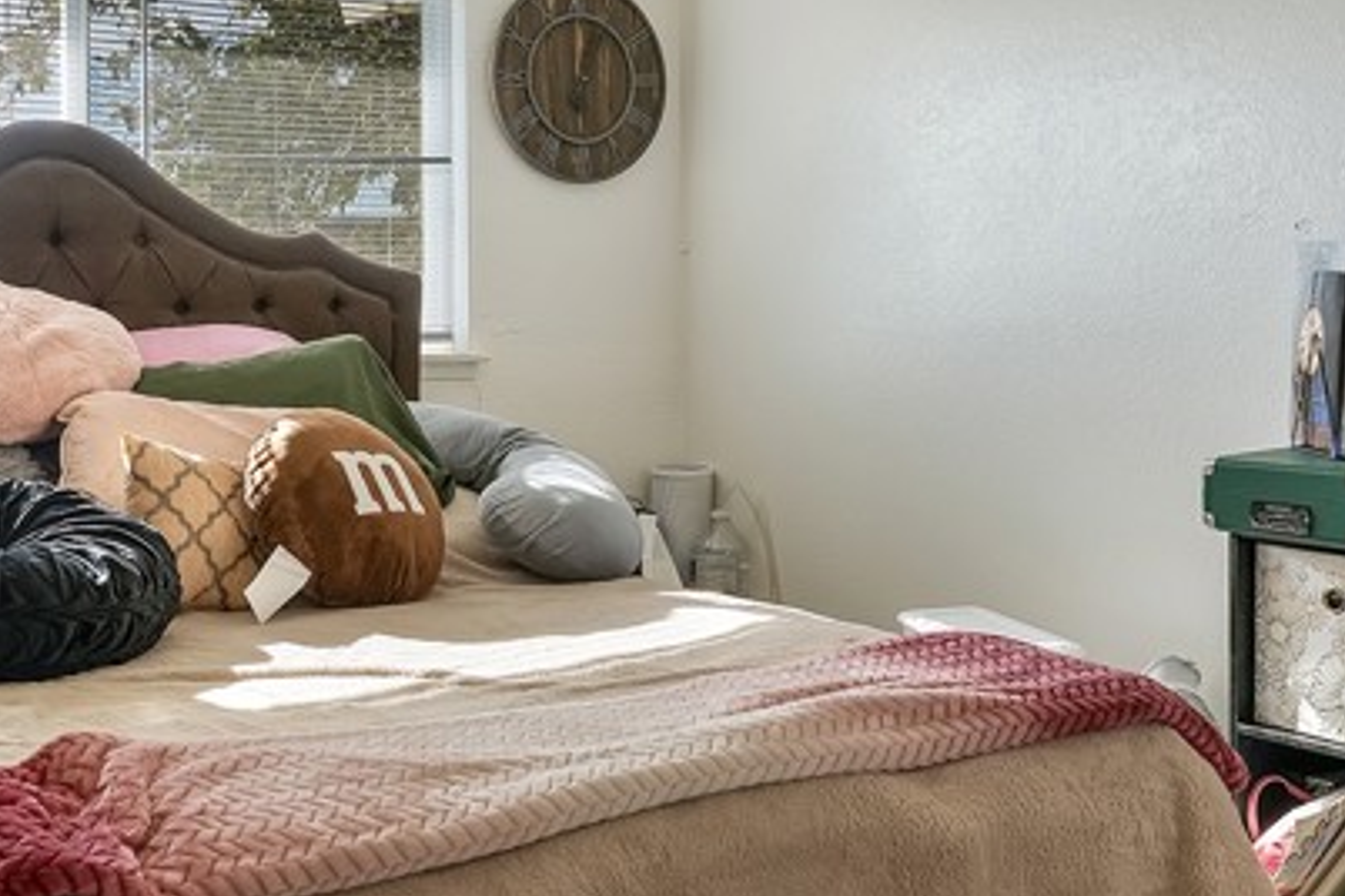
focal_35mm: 43
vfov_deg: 31.2
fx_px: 1606
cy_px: 493
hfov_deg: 44.9
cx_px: 465
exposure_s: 1/40
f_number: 7.1
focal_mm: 18
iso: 100
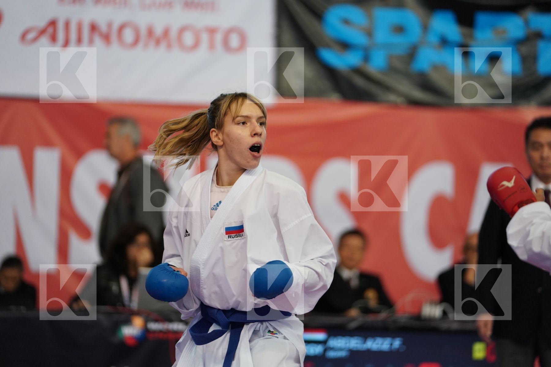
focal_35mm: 171
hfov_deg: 12.0
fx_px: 2617
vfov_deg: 8.0
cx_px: 276
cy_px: 184
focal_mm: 171
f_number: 2.8
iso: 2000
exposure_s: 1/1000
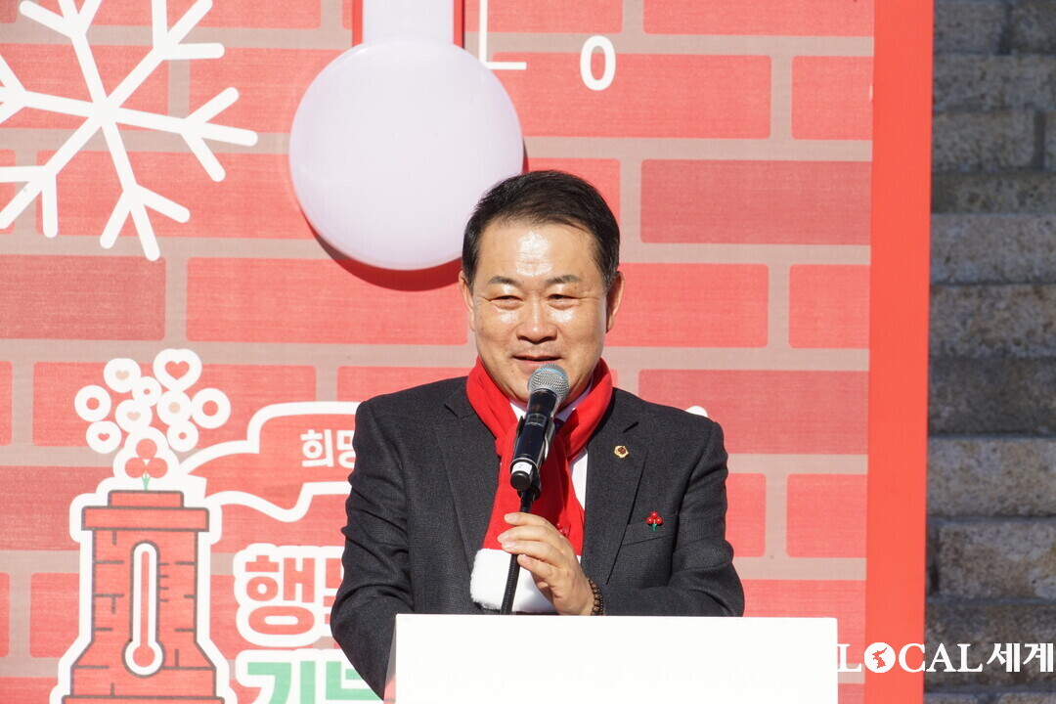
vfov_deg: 5.7
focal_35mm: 240
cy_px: 352
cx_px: 528
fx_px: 7039
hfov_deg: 8.6
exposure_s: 1/250
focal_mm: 240
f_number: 20
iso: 400
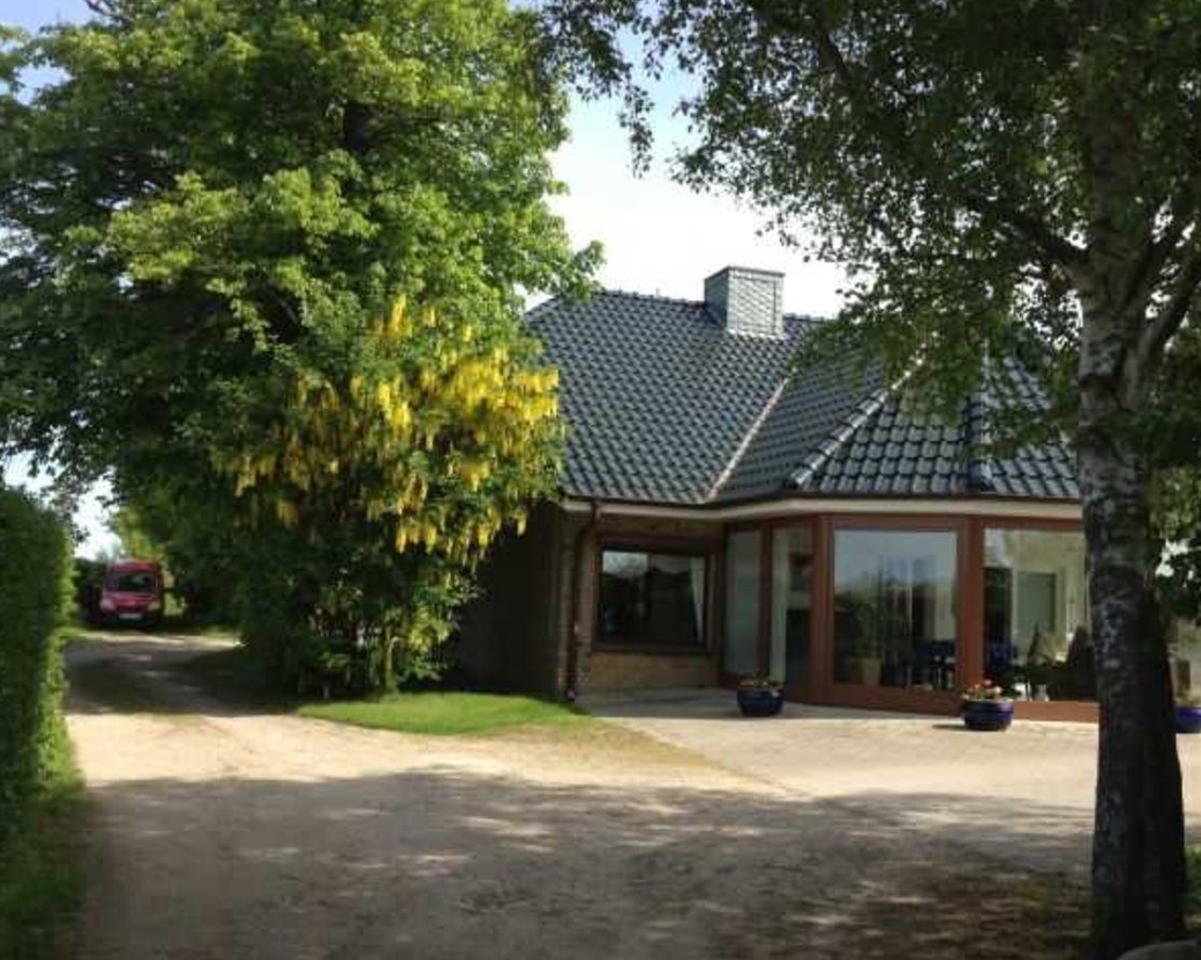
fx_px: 1315
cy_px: 473
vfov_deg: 40.1
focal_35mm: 37
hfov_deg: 49.1
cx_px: 623
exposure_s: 1/746
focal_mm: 4.28
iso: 50
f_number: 2.4
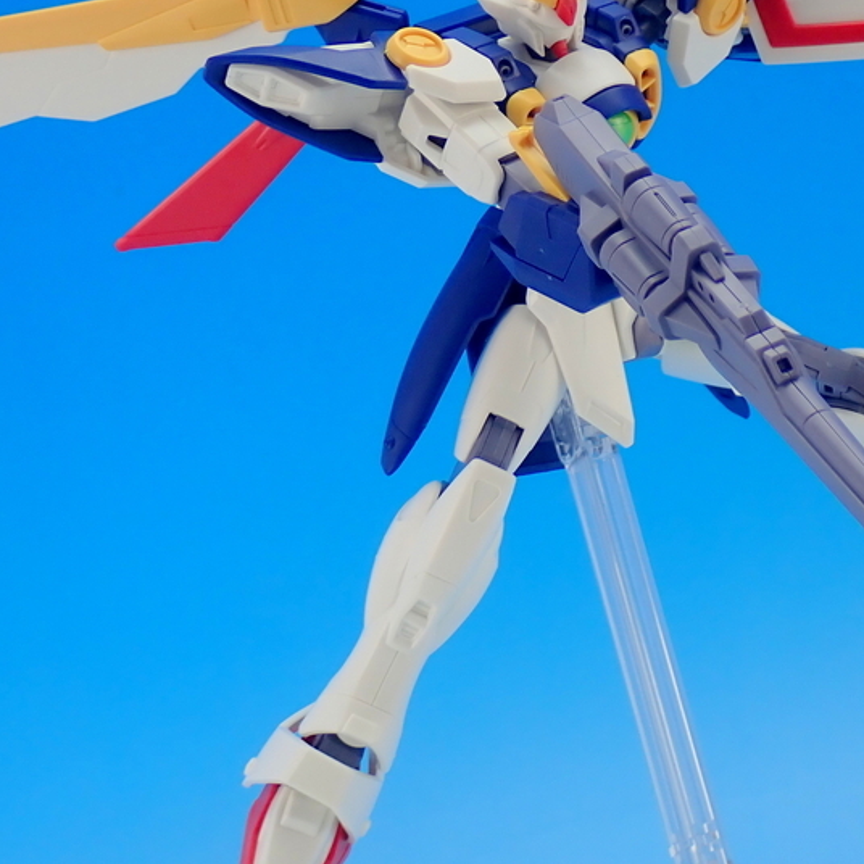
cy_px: 361
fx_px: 3389
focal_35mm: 120
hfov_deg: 14.5
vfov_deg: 14.5
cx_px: 516
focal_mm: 12.73
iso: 100
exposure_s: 1/15
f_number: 3.9
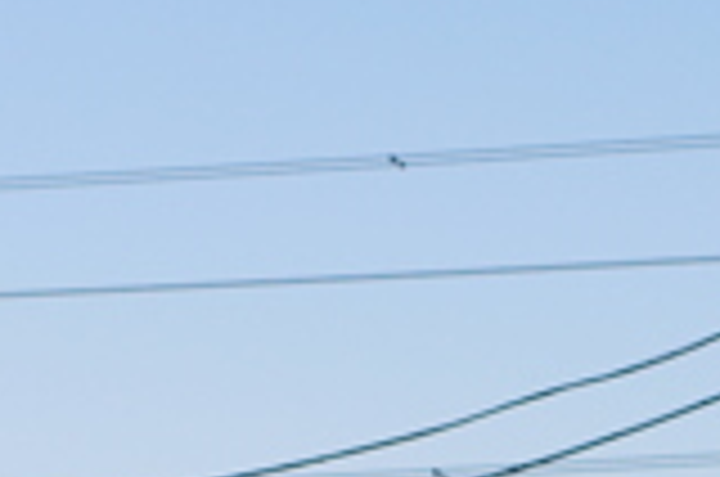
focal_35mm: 480
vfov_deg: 2.8
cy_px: 1062
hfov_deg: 4.3
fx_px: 9581
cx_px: 554
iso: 100
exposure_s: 1/500
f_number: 4
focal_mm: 50
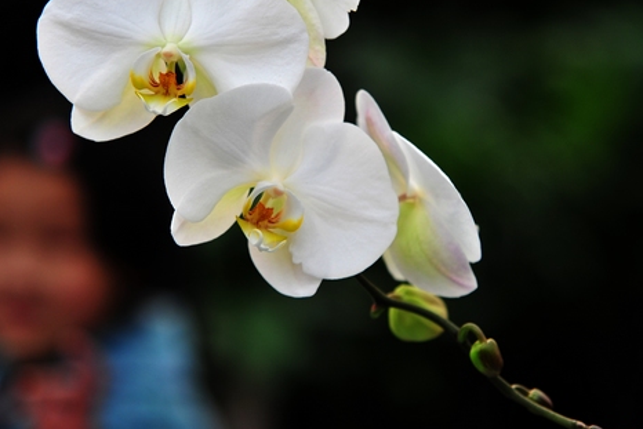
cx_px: 323
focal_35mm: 163
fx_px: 2912
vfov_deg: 8.4
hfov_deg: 12.6
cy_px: 143
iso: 400
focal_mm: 100
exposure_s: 1/1250
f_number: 2.8
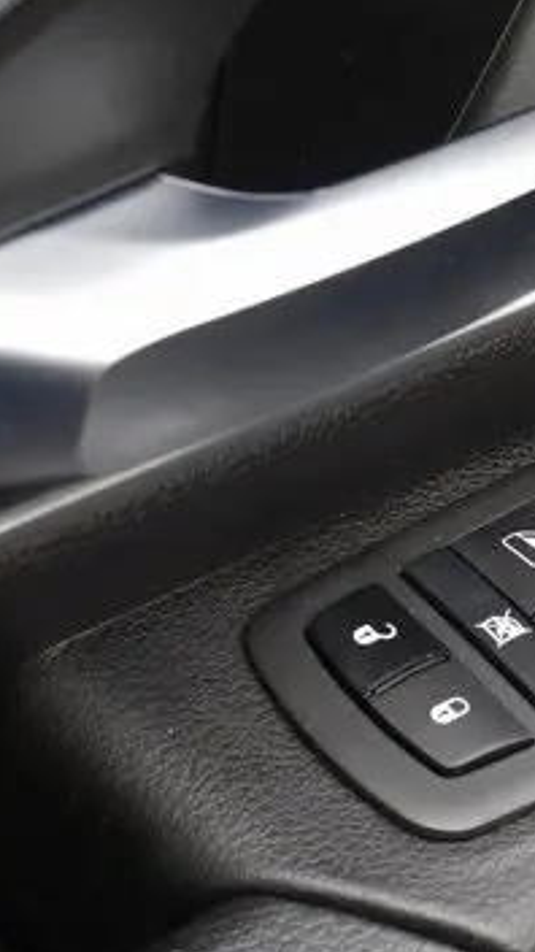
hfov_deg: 12.1
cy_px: 404
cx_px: 492
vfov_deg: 21.6
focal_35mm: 99
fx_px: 2497
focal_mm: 25
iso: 250
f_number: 5.3
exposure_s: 1/60
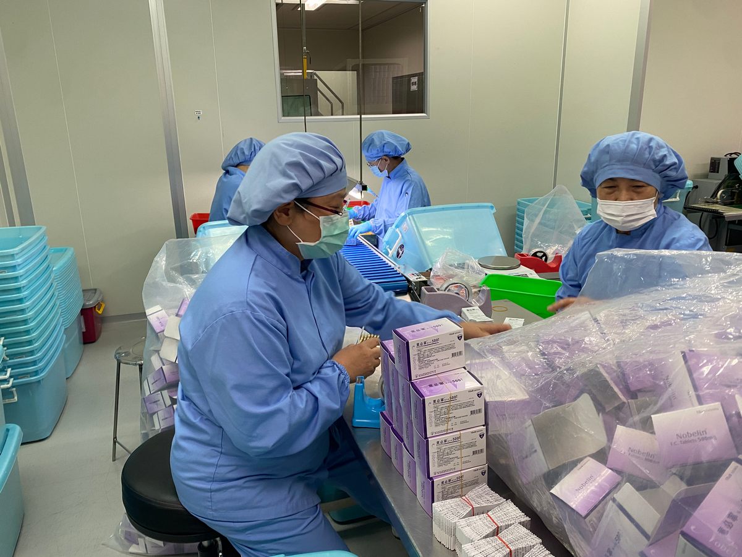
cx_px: 371
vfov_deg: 53.1
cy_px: 278
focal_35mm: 26
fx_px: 557
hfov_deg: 67.3
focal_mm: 4.25
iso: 80
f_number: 1.8
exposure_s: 1/60
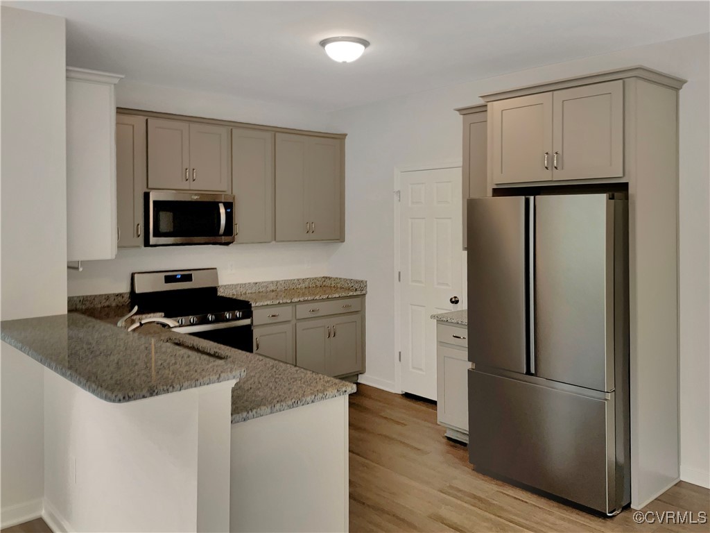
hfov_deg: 61.7
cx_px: 355
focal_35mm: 29
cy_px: 266
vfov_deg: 48.2
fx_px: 595
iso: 16
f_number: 1.8
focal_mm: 3
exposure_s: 1/22
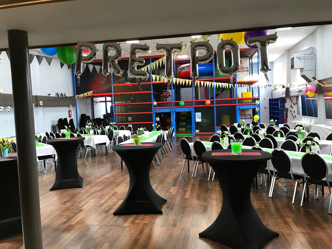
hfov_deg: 63.4
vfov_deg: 49.7
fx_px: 269
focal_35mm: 28
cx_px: 166
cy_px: 124
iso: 40
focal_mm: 3.99
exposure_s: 1/20
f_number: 1.8
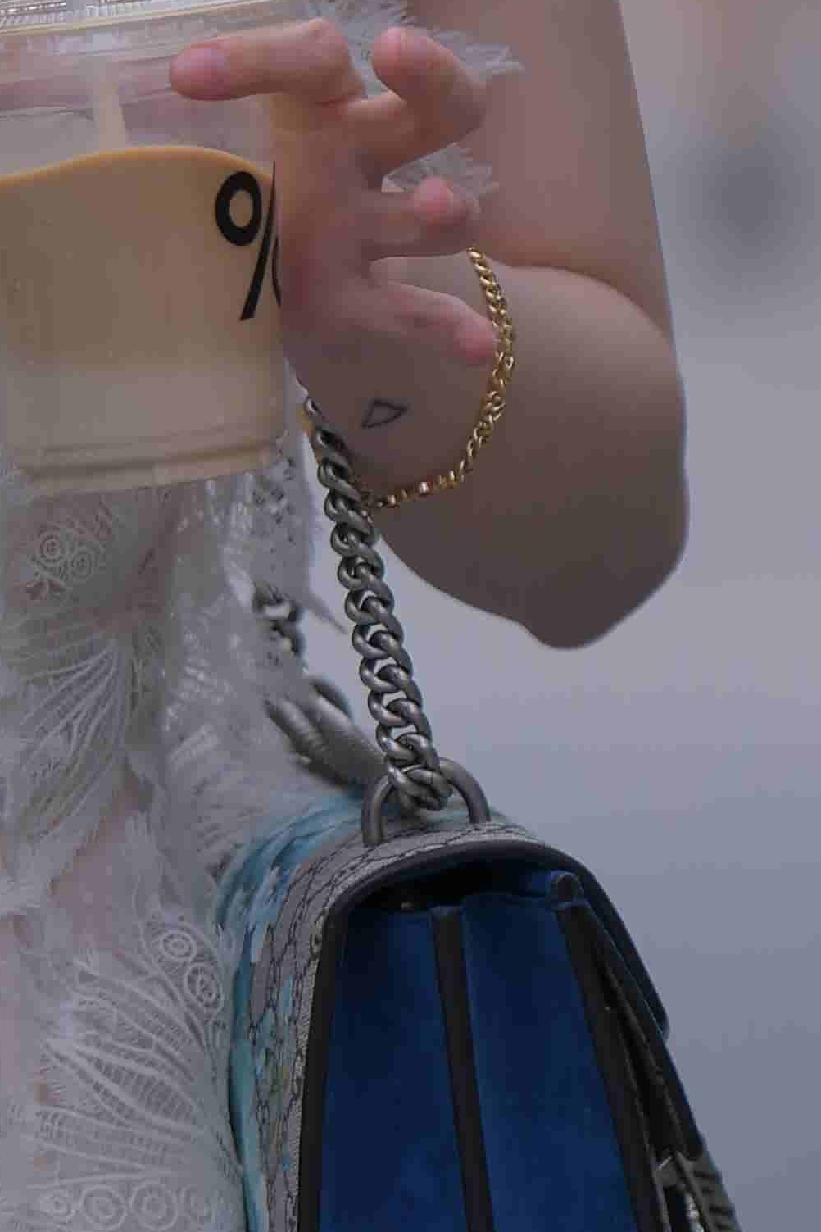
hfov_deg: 1.5
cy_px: 397
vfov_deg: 2.2
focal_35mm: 934
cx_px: -189
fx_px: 31948
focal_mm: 170
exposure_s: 1/800
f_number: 3.2
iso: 125
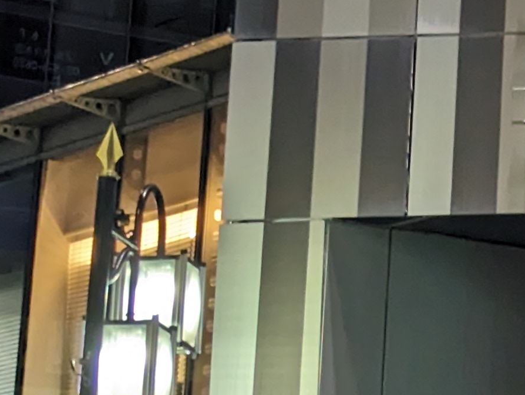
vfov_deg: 6.6
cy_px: -342
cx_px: 894
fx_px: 3326
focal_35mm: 219
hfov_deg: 8.7
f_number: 1.85
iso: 95
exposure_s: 1/33.3
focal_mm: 6.81
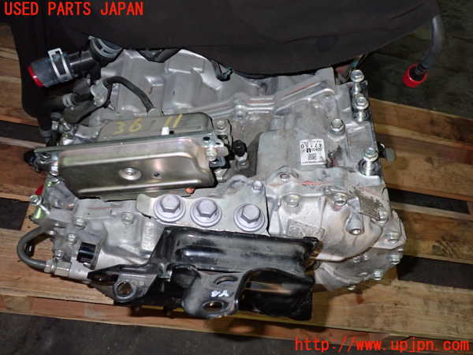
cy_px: 178
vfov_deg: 44.2
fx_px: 437
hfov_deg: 56.8
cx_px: 236
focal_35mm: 32
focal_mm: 5.79
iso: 500
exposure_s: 1/30
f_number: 7.1
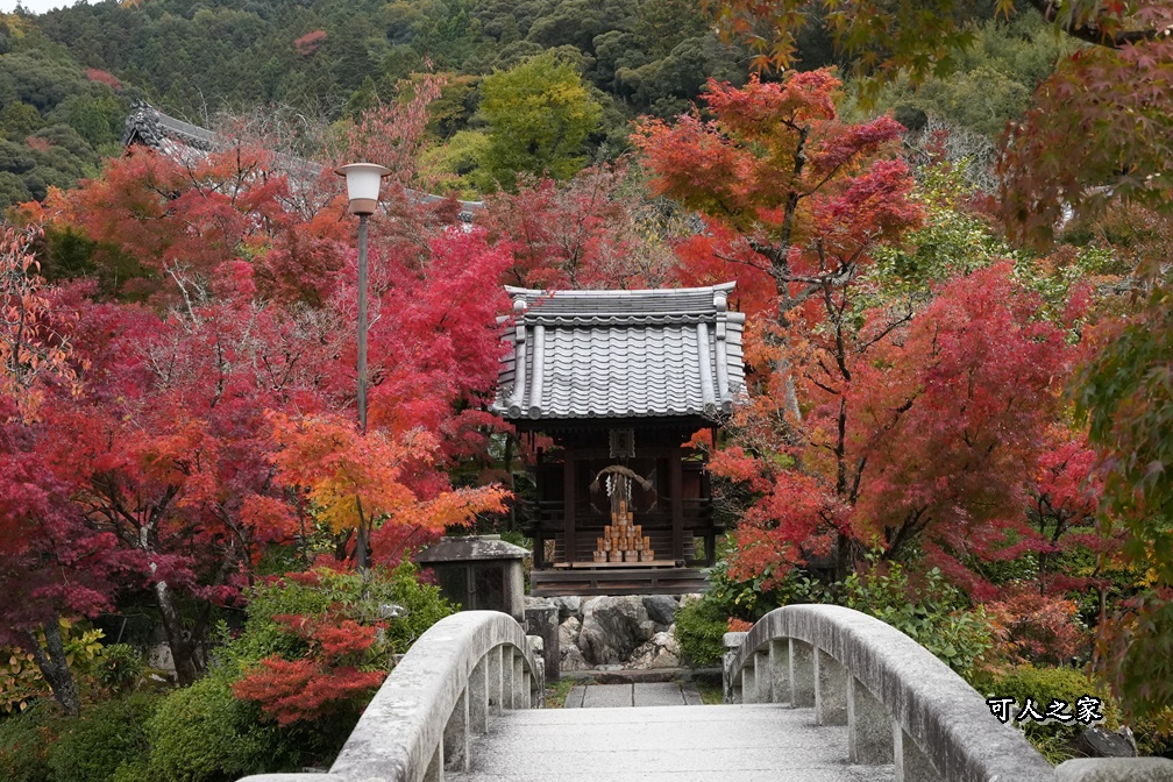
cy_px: 387
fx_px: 2020
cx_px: 588
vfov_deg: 21.9
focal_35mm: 62
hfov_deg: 32.4
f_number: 8
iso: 3200
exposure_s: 1/1250
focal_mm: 40.7
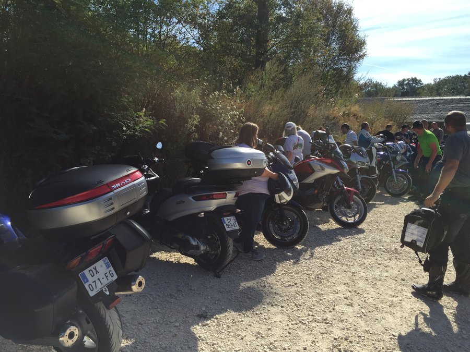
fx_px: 394
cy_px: 176
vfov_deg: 48.2
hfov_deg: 61.7
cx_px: 235
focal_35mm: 29
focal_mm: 4.15
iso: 32
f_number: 2.2
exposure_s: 1/1799
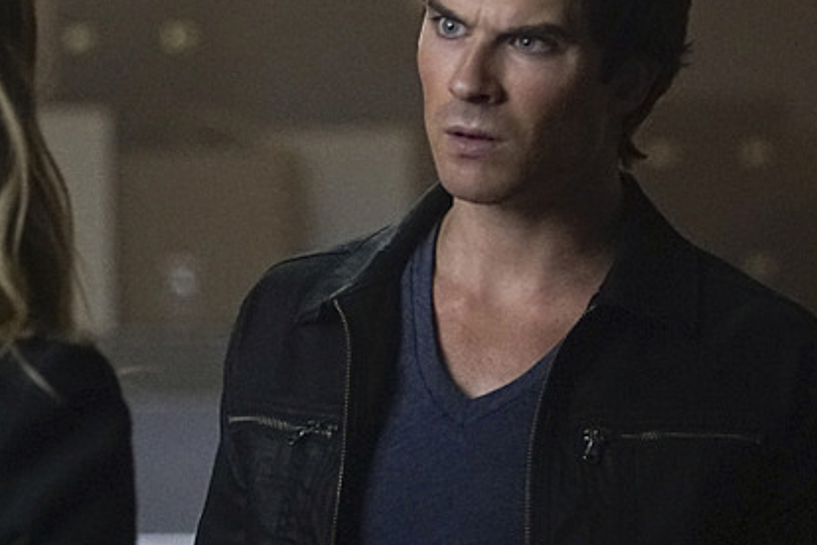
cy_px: 235
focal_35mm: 452
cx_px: 412
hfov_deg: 4.6
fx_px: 10257
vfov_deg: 3.0
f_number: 6.3
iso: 10000
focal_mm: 240
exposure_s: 1/50
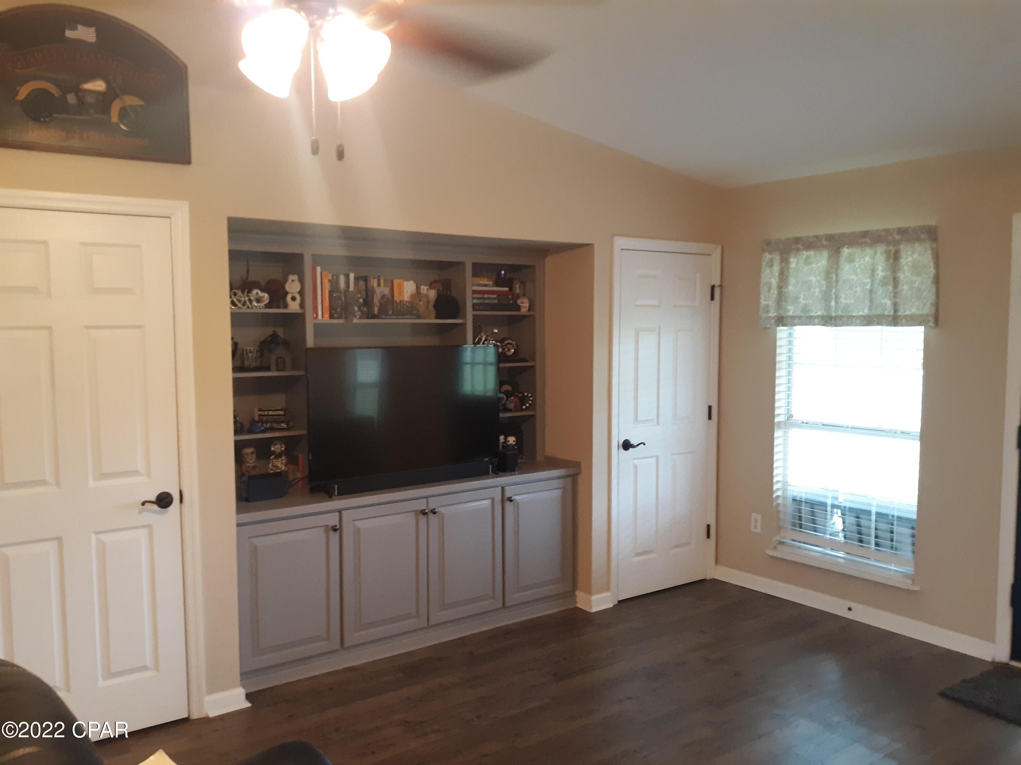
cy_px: 382
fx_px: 826
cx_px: 510
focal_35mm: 28
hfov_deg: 63.4
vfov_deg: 49.7
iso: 320
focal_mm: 3.7
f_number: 1.7
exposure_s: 1/24
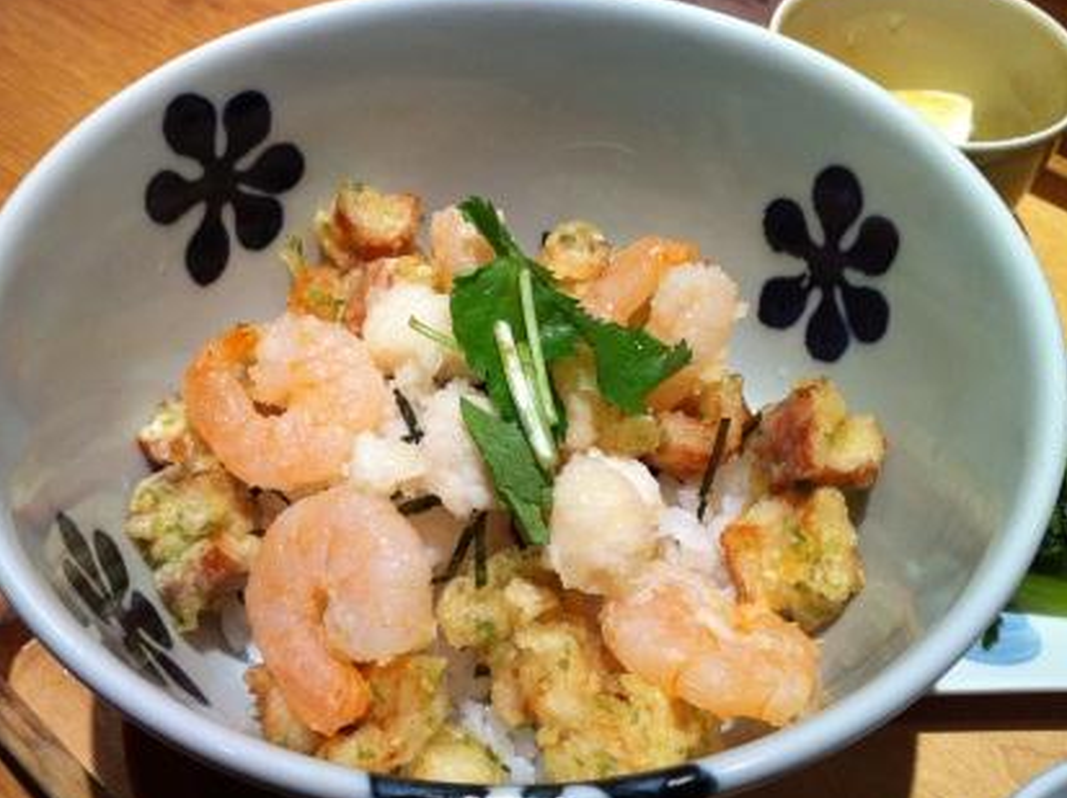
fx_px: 1170
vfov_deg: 37.7
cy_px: 399
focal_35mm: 38
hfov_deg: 49.0
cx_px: 493
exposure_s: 1/33
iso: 100
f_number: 2.8
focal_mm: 3.85
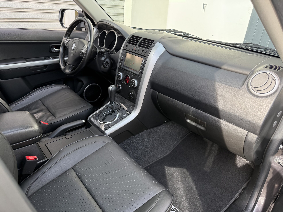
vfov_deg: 56.8
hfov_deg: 71.6
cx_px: 142
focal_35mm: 24
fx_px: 196
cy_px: 106
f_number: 1.78
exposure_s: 1/289
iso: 100
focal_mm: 6.76
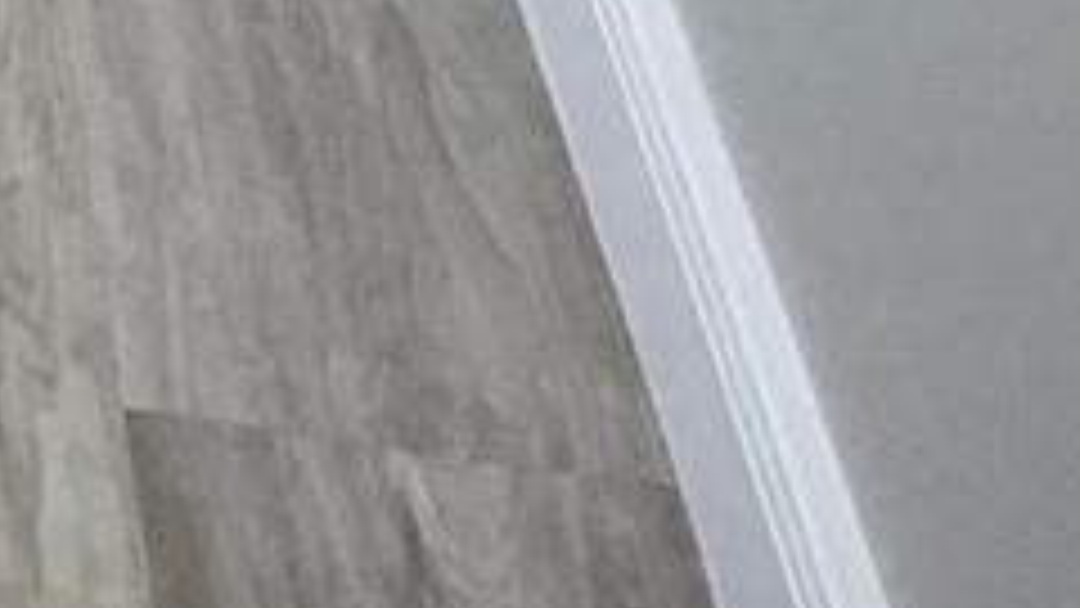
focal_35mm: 189
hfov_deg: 9.5
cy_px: -2027
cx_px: -1922
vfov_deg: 5.4
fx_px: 5412
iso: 80
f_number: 1.6
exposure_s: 1/120
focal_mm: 4.2
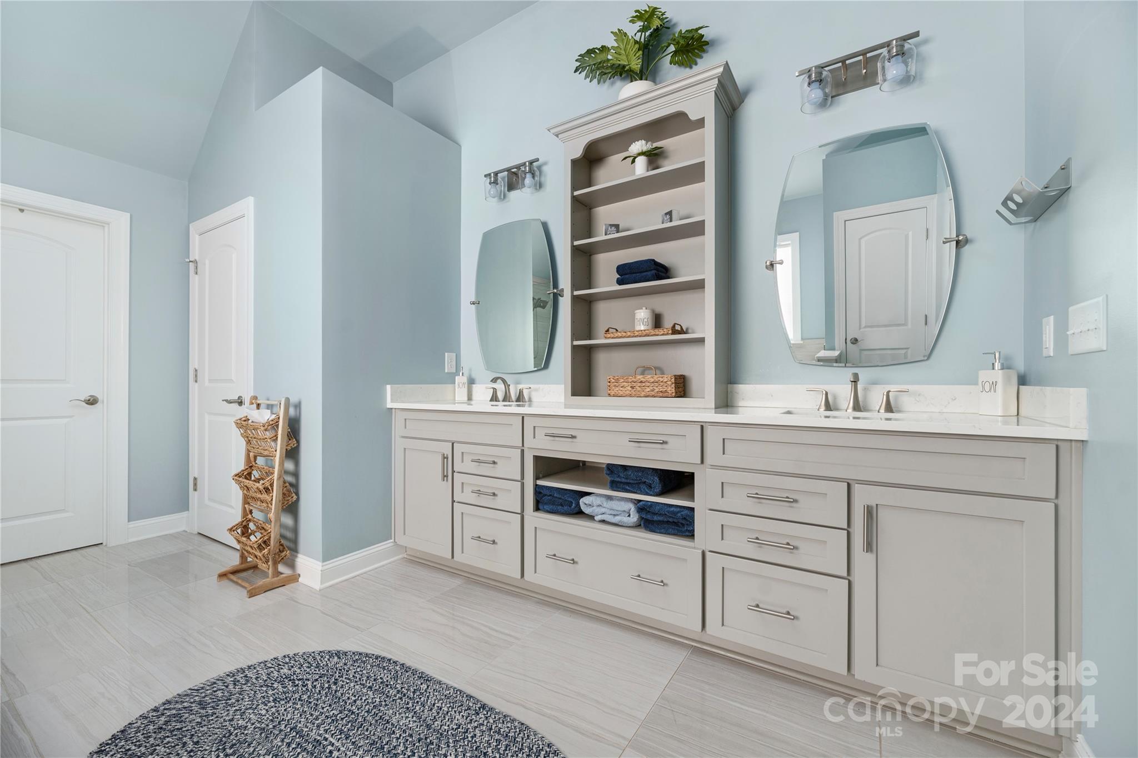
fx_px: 442
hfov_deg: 104.3
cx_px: 569
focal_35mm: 14
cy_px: 379
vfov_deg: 81.2
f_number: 6.3
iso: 320
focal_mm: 14
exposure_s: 1/15
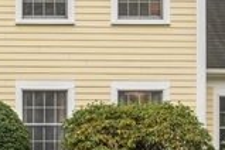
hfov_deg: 16.7
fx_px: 725
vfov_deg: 11.8
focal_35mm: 116
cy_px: 118
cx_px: -64
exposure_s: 1/100
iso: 320
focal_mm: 18
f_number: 7.1
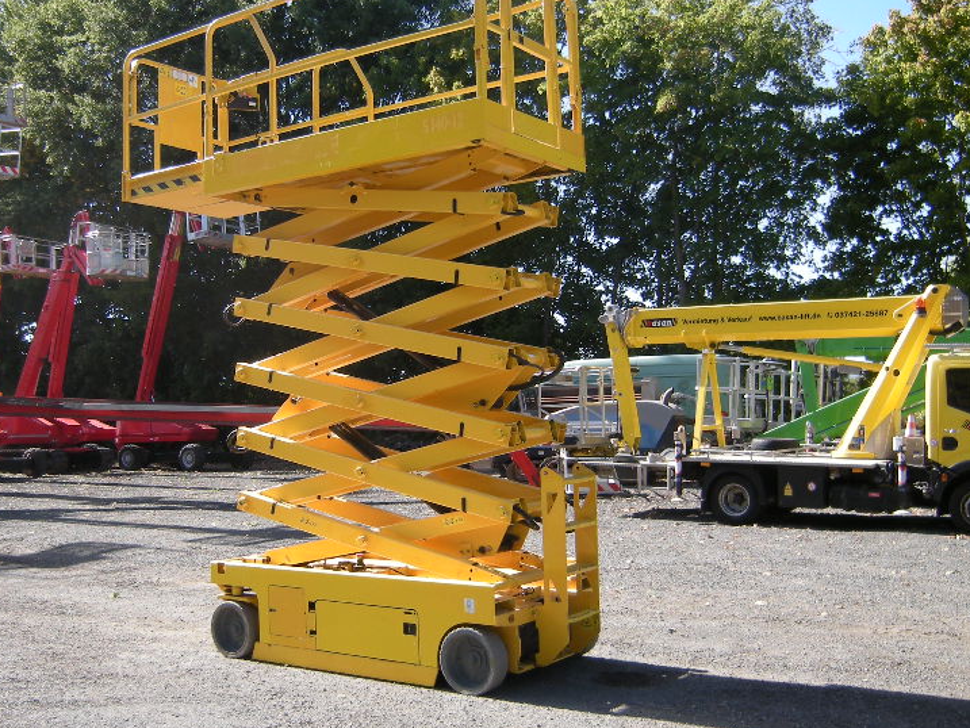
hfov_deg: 46.5
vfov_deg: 36.0
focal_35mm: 40
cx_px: 392
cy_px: 365
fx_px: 1121
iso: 64
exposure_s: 1/350
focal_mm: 4.7
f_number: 2.8
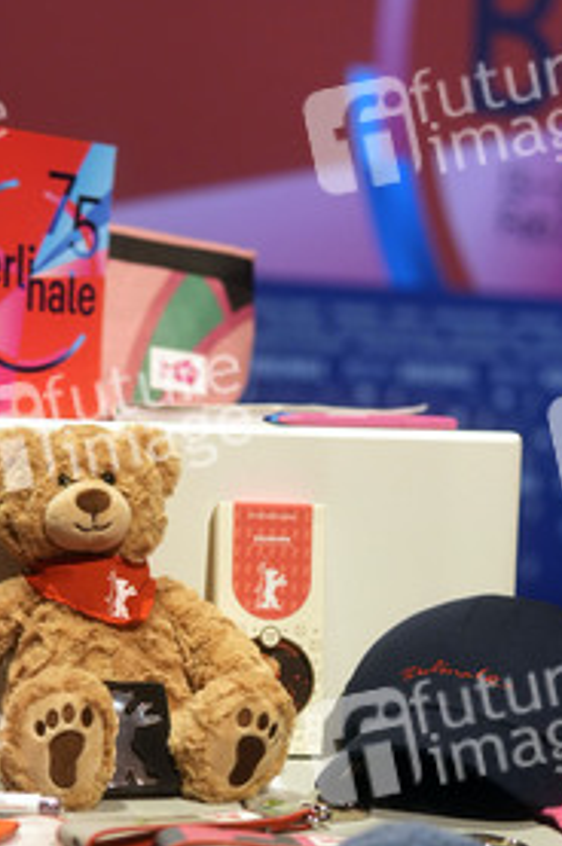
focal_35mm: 65
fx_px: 1526
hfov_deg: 20.8
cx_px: 183
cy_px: 580
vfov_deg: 30.7
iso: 640
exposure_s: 1/500
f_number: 2
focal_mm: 30
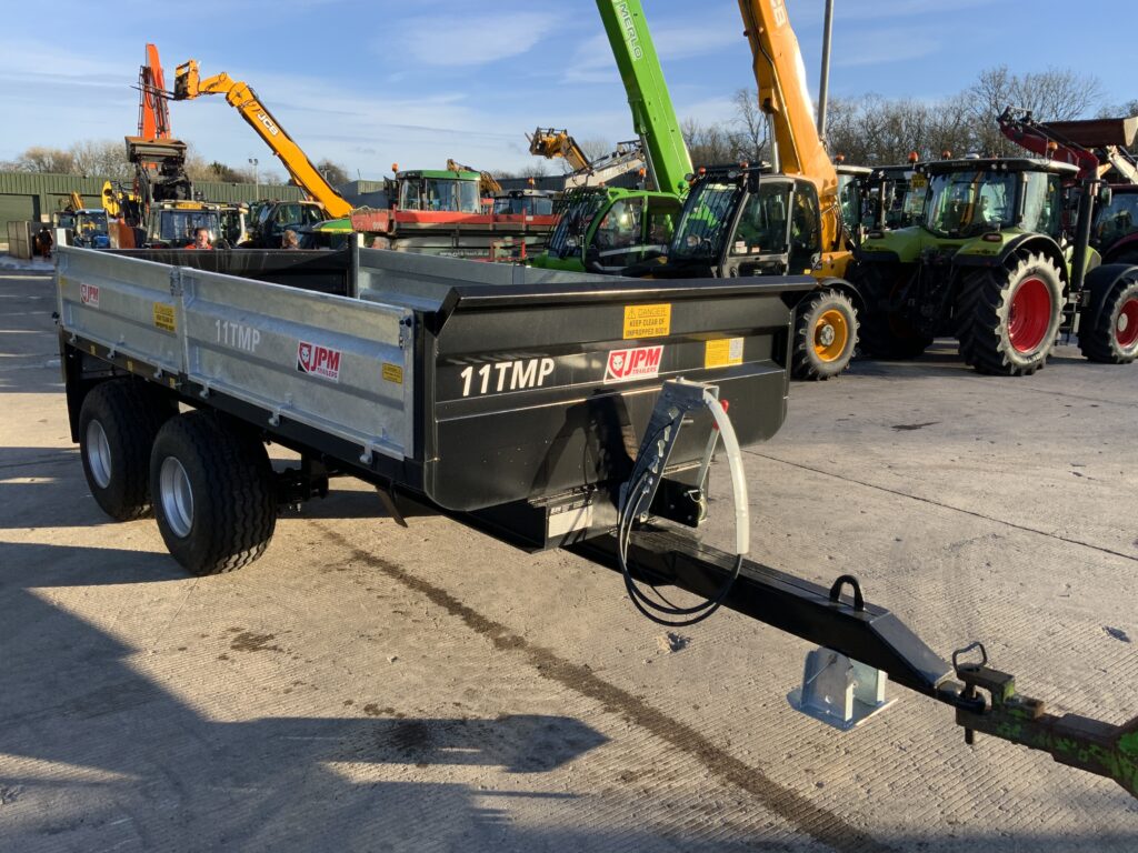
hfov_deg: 61.7
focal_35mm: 29
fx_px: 953
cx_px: 569
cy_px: 426
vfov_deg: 48.2
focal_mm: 3
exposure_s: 1/719
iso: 16
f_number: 1.8
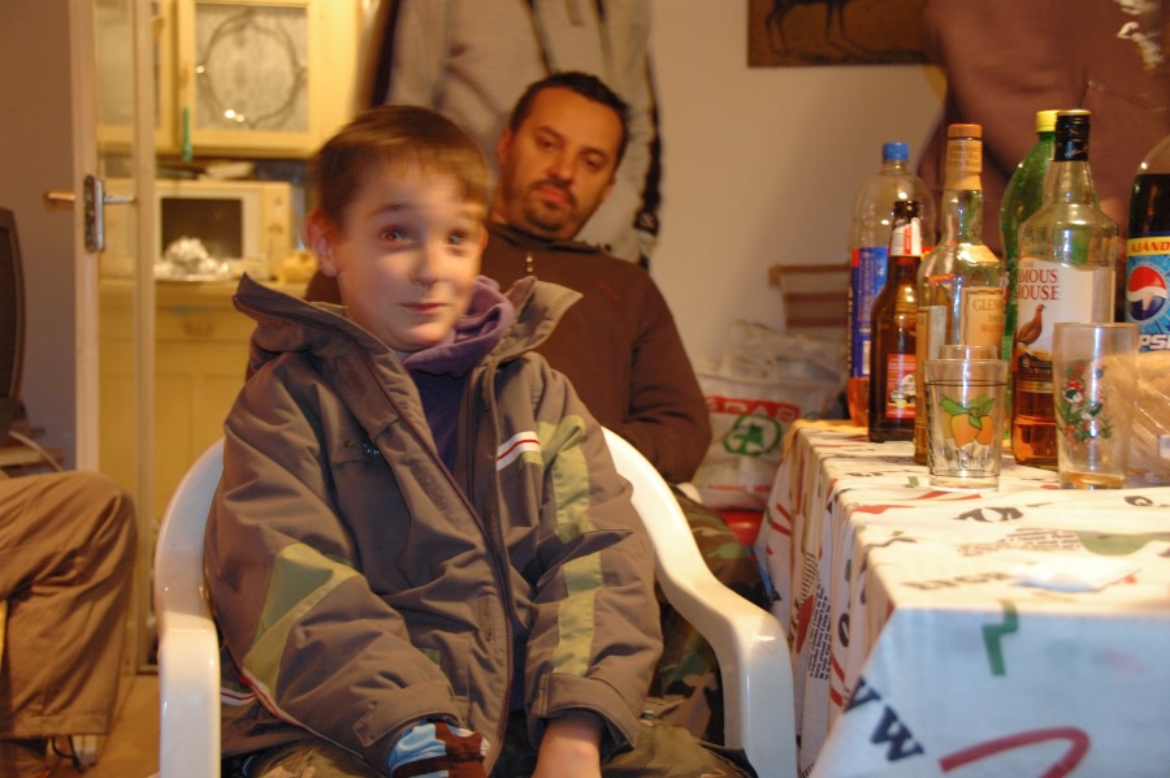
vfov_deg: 22.6
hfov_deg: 33.4
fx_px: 1948
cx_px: 585
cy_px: 389
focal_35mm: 60
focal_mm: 40
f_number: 4.5
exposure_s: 1/6
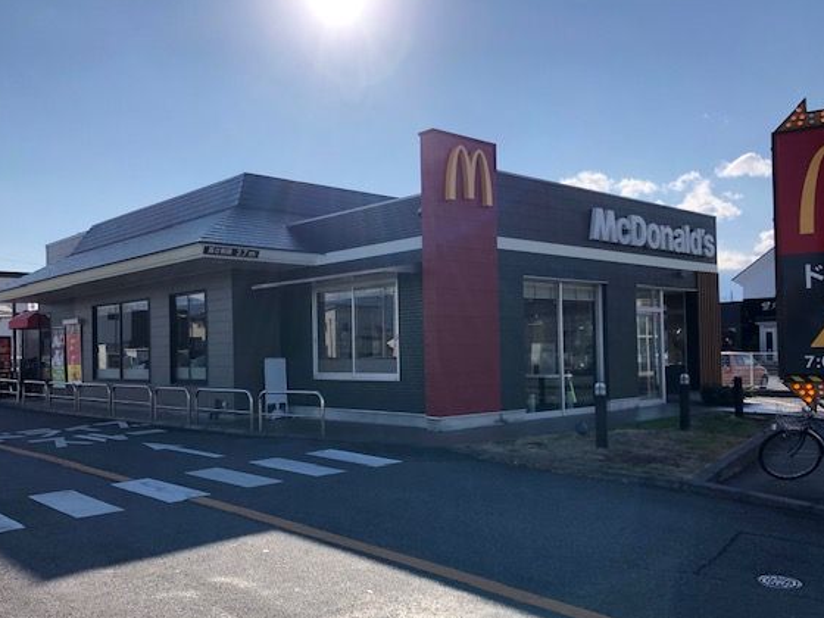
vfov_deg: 44.1
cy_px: 346
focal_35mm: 32
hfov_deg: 56.8
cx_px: 387
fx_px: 762
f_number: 1.8
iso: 20
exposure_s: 1/2000
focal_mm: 4
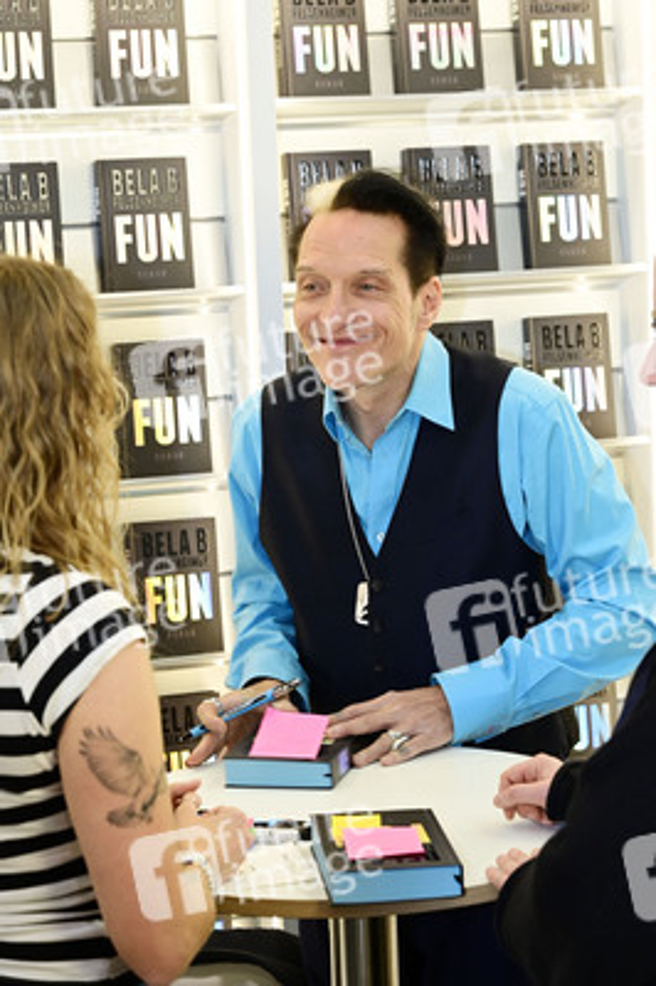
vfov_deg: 28.9
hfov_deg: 19.4
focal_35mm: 70
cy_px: 493
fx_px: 1917
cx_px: 328
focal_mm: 70
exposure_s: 1/200
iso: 1600
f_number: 5
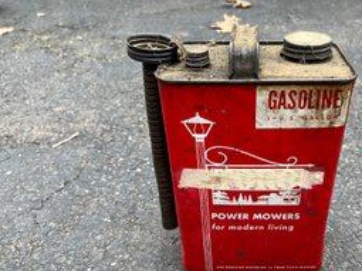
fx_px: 366
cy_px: 158
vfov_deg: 40.5
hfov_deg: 51.6
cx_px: 242
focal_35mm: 35
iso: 80
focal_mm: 5.7
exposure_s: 1/121
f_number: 1.5
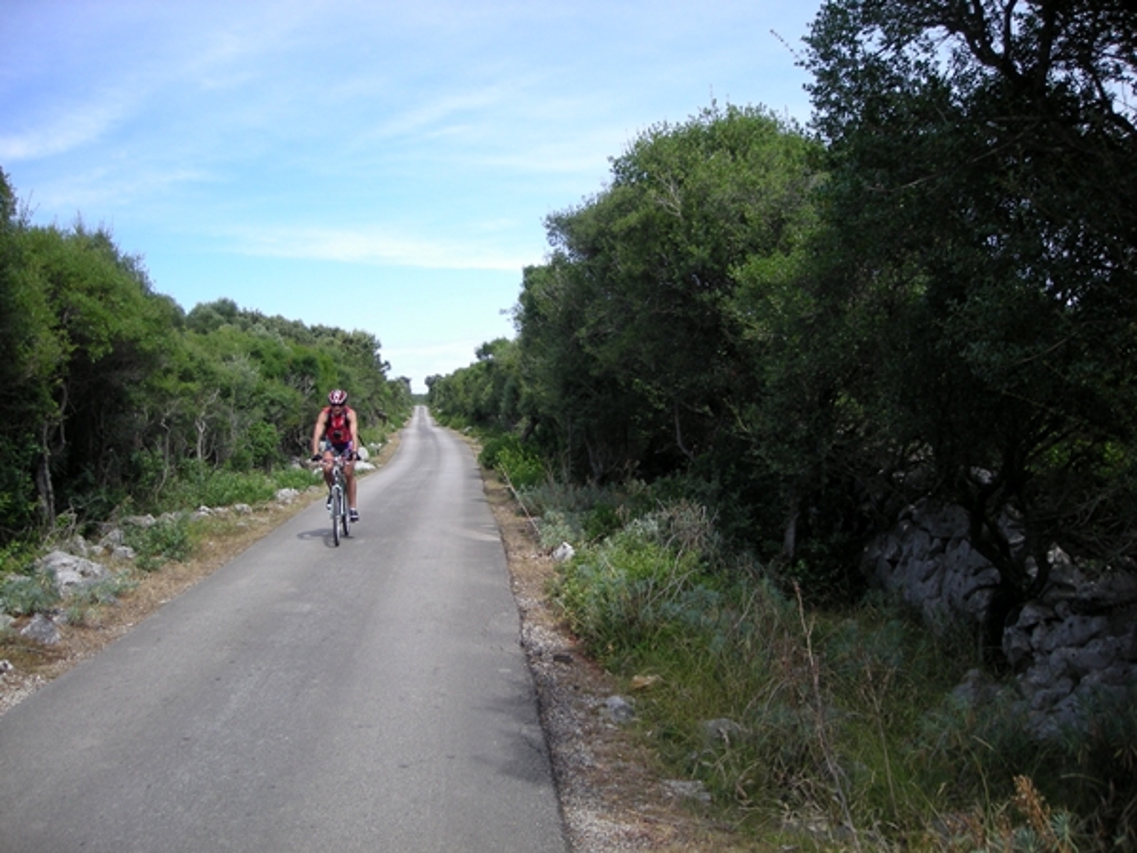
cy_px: 426
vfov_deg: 40.7
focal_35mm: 35
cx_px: 568
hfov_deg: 52.6
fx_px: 1150
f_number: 5.7
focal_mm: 5.7
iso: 50
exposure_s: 1/128
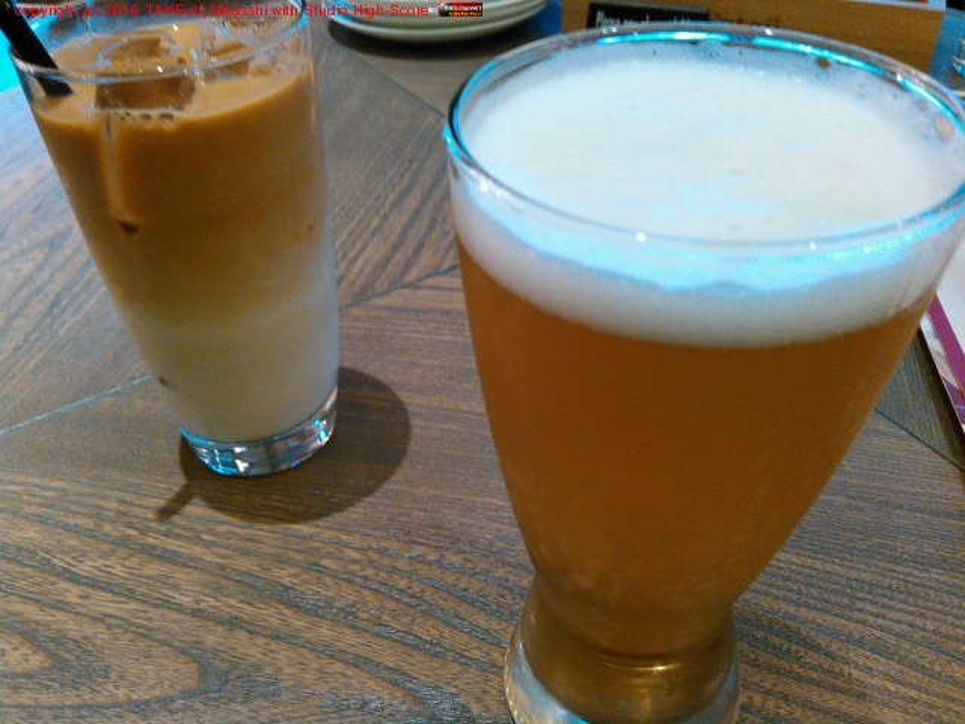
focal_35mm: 30
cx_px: 482
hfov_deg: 60.0
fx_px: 836
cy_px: 362
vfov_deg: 46.8
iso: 640
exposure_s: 1/16.7
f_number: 2.4
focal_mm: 4
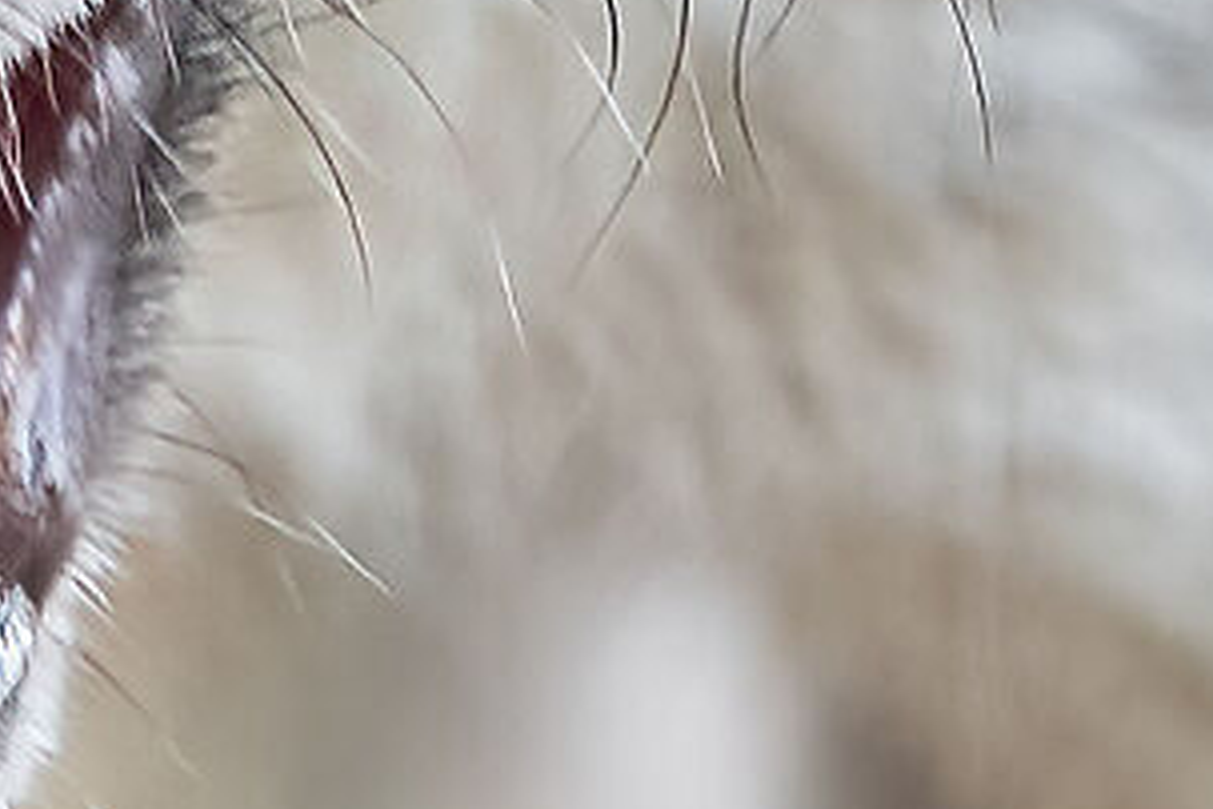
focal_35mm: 8330
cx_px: -1549
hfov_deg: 0.2
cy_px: -1374
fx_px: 280653
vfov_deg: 0.2
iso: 2000
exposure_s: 1/800
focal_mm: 700
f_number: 5.6
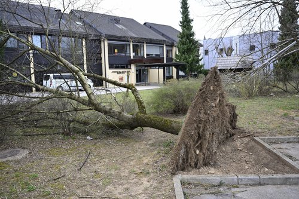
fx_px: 253
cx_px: 150
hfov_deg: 61.1
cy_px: 100
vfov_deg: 42.9
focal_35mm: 30
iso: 200
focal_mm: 30.5
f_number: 4
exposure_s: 1/400
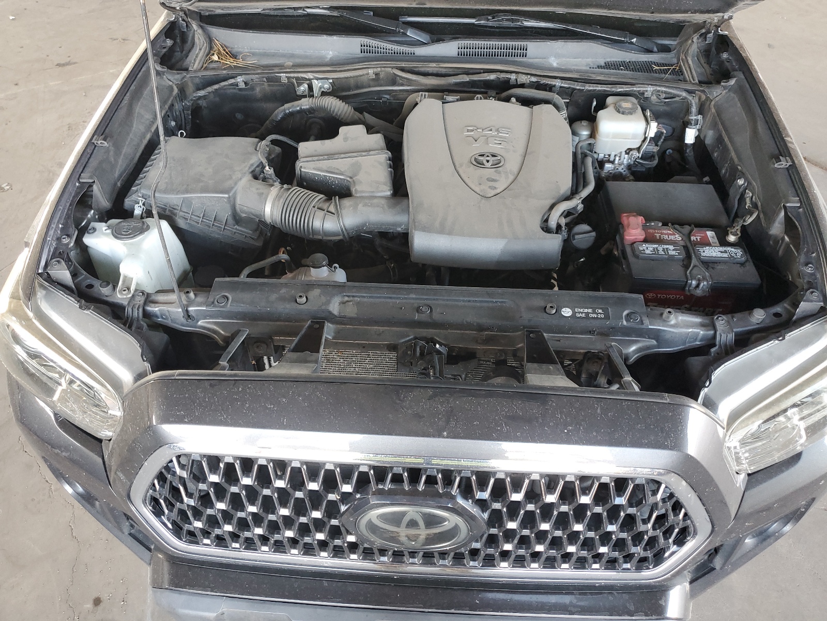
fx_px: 621
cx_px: 414
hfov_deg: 67.3
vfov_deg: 53.1
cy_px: 310
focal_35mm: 26
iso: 118
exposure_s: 1/60.2
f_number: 1.5
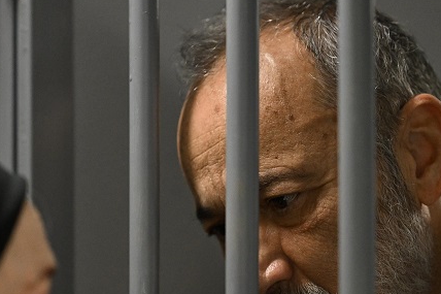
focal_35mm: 159
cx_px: 117
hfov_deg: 12.9
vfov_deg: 8.6
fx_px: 1947
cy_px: 262
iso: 4000
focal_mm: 85
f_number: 1.8
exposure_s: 1/200
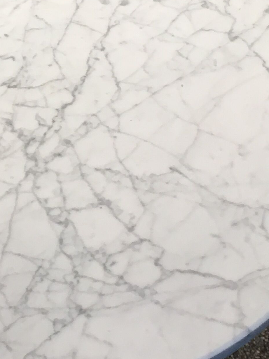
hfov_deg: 15.0
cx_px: -50
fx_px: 984
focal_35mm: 95
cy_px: 183
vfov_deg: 20.7
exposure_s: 1/33
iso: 25
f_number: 2.2
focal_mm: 4.15
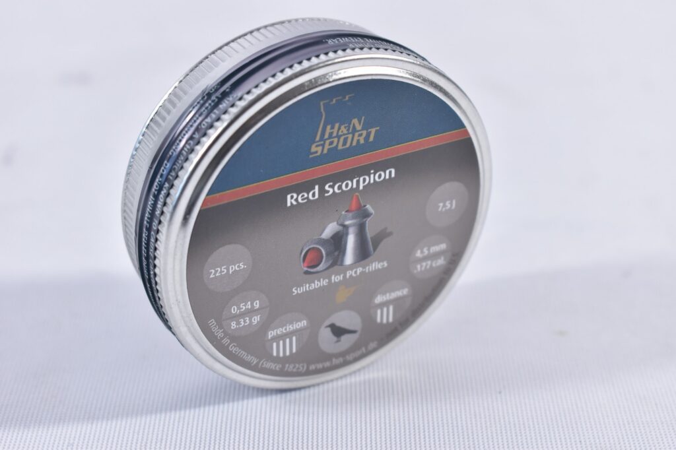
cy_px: 225
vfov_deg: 18.2
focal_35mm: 75
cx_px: 338
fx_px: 1408
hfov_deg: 27.0
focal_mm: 50
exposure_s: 1/50
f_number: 5.6
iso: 640
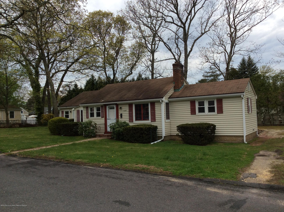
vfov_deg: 44.1
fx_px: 262
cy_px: 106
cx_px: 142
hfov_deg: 56.9
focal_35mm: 32
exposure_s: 1/1040
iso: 32
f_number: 2.4
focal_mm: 3.3
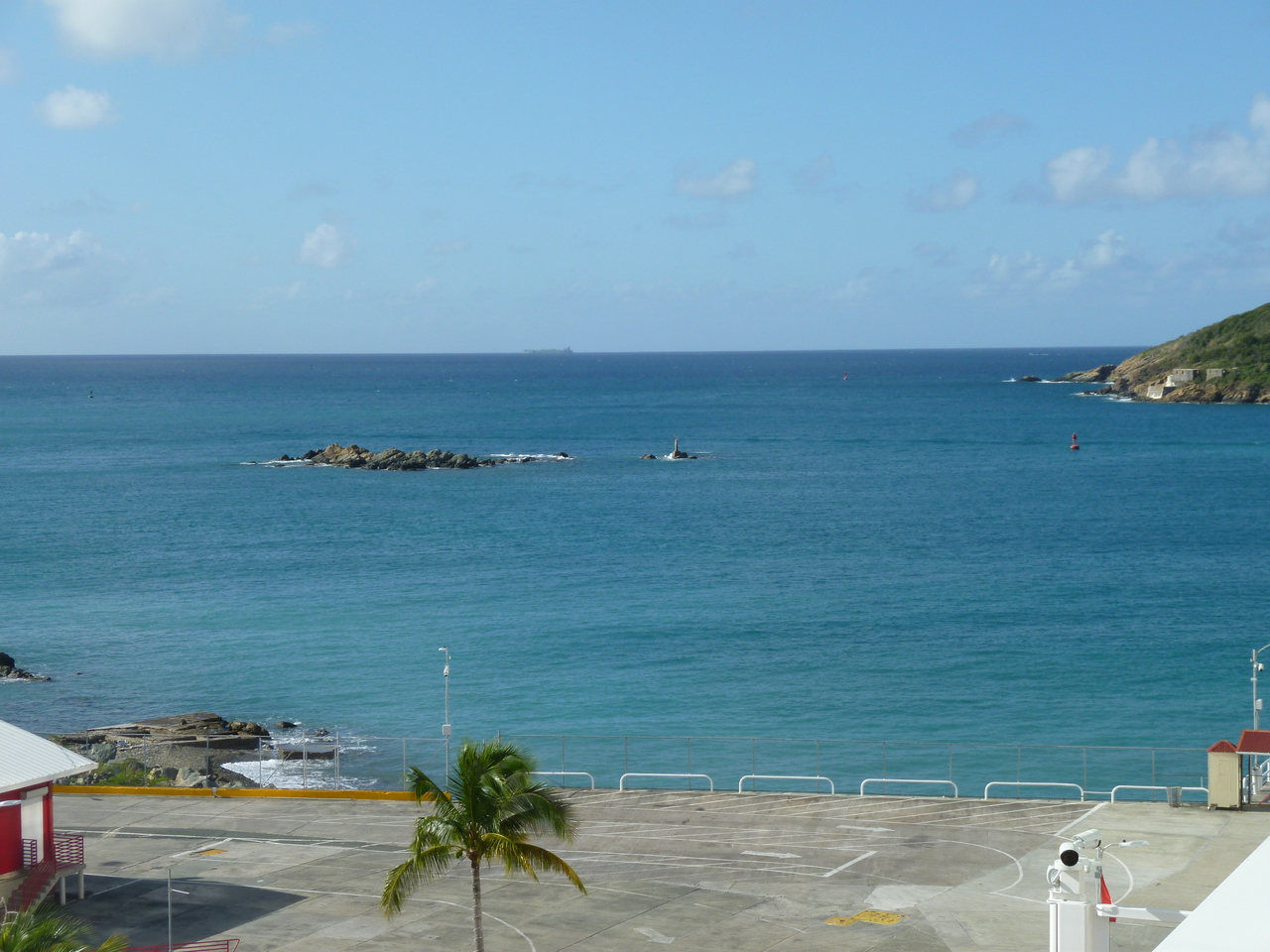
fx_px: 2421
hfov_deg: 29.4
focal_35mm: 66
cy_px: 476
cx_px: 635
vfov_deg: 22.3
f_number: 4.8
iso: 80
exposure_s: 1/500
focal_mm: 11.8
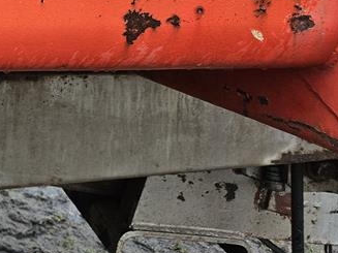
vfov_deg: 18.6
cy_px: -98
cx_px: -137
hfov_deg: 23.0
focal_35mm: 72
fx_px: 703
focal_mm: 5.4
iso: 80
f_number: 1.8
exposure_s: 1/180
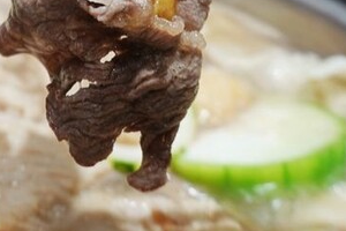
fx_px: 654
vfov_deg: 19.2
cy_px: -18
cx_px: 59
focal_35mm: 68
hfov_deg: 28.9
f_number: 2.8
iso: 200
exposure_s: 1/30
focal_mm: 9
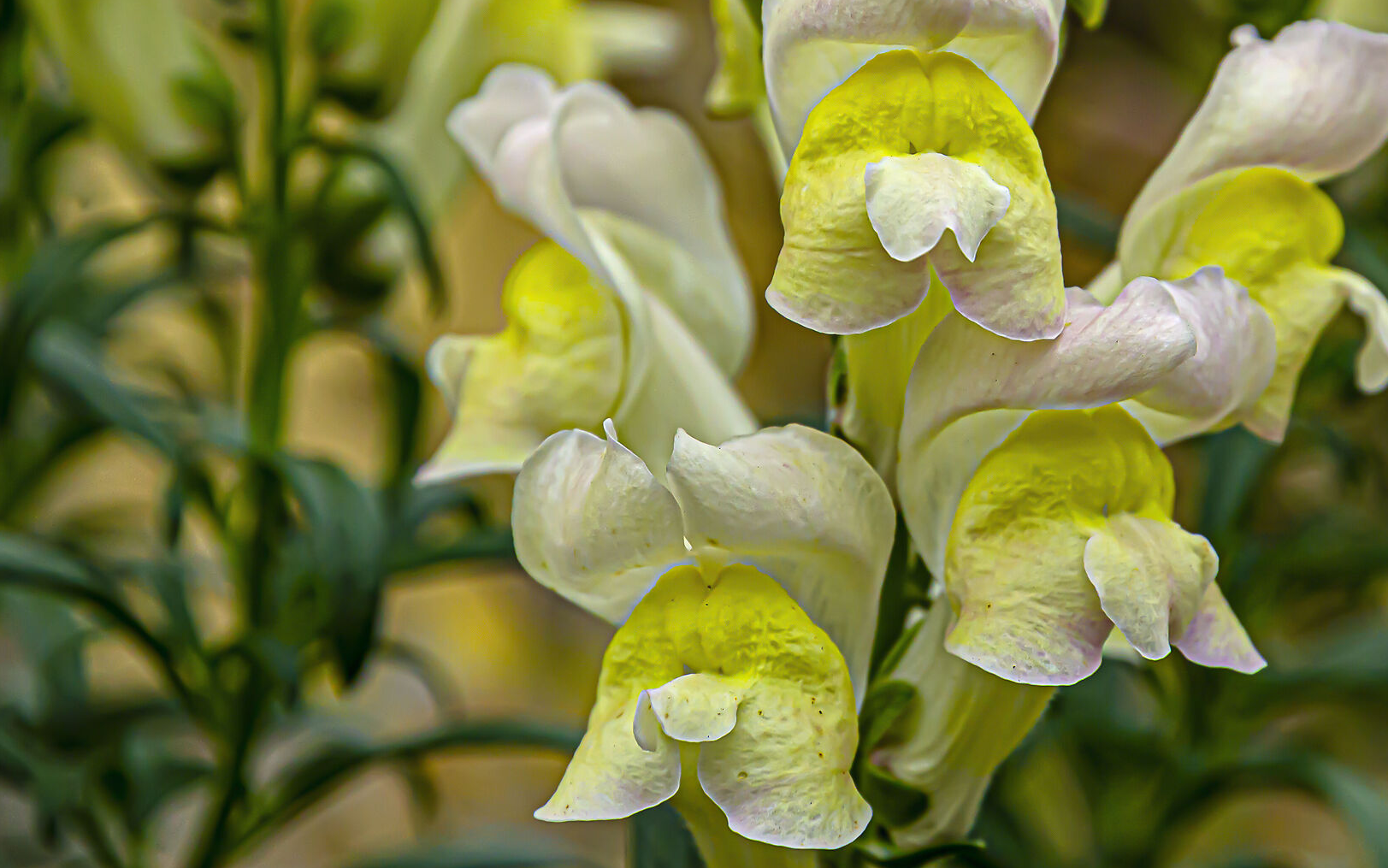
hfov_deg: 10.9
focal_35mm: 192
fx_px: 7255
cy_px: 300
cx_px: 969
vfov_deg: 6.8
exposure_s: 1/640
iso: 400
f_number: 7.1
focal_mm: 85
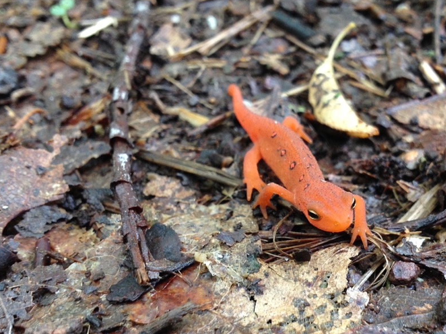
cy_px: 212
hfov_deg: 33.3
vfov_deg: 25.6
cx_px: 321
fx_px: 734
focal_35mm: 57
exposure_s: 1/20
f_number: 2.4
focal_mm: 4.28
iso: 80
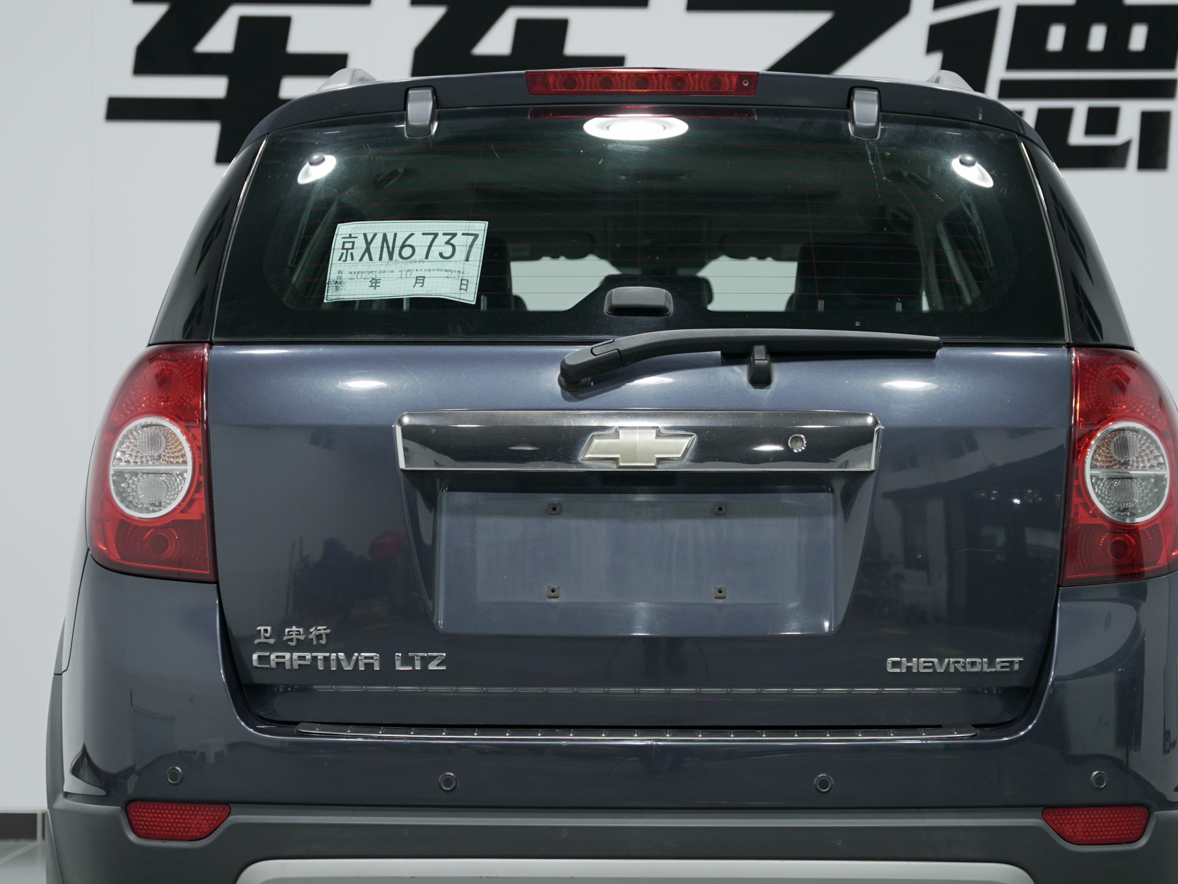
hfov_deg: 20.5
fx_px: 3252
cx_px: 660
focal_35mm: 96
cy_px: 445
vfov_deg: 15.5
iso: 400
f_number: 3.2
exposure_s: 1/100
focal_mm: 50.3
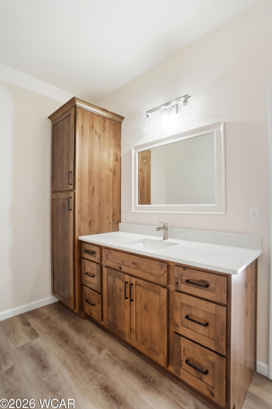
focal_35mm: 16
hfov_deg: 73.7
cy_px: 205
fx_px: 181
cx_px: 143
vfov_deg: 96.7
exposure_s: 1/90
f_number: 5.6
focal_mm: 10
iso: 125
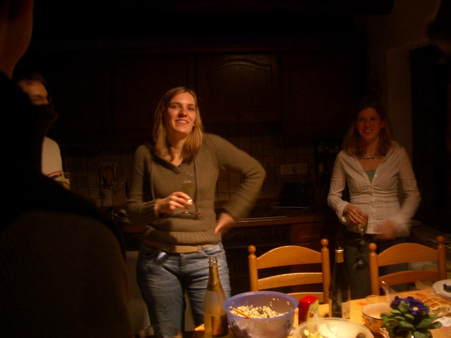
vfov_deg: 40.7
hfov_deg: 52.6
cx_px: 226
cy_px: 169
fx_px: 456
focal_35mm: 35
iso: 100
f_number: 2.6
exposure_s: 1/8
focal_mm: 5.8
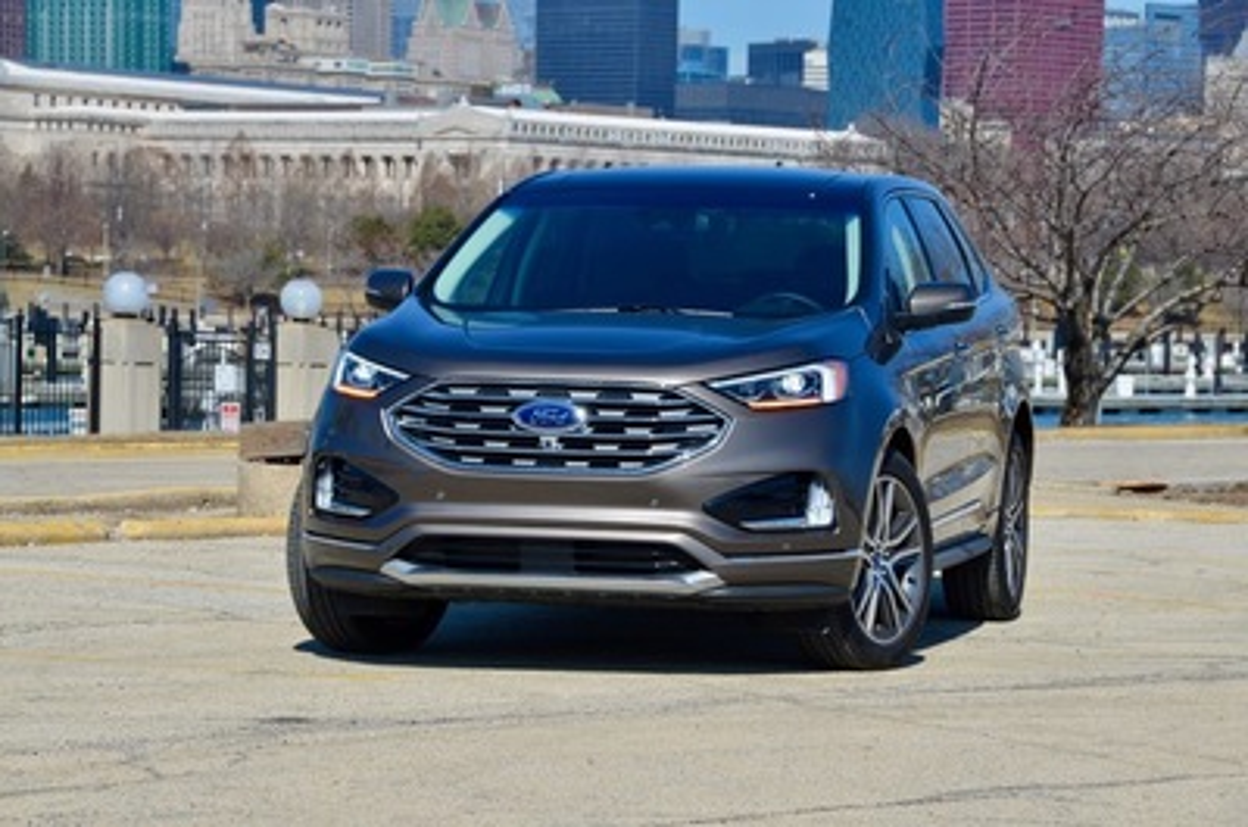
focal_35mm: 142
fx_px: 4930
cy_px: 414
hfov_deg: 14.4
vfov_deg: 9.6
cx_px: 624
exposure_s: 1/320
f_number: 9
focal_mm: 95
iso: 100
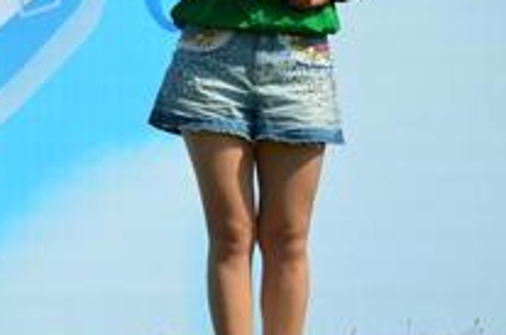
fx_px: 4263
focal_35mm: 304
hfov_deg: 6.7
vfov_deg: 4.5
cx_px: -161
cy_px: -57
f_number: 8
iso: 200
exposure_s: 1/800
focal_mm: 70
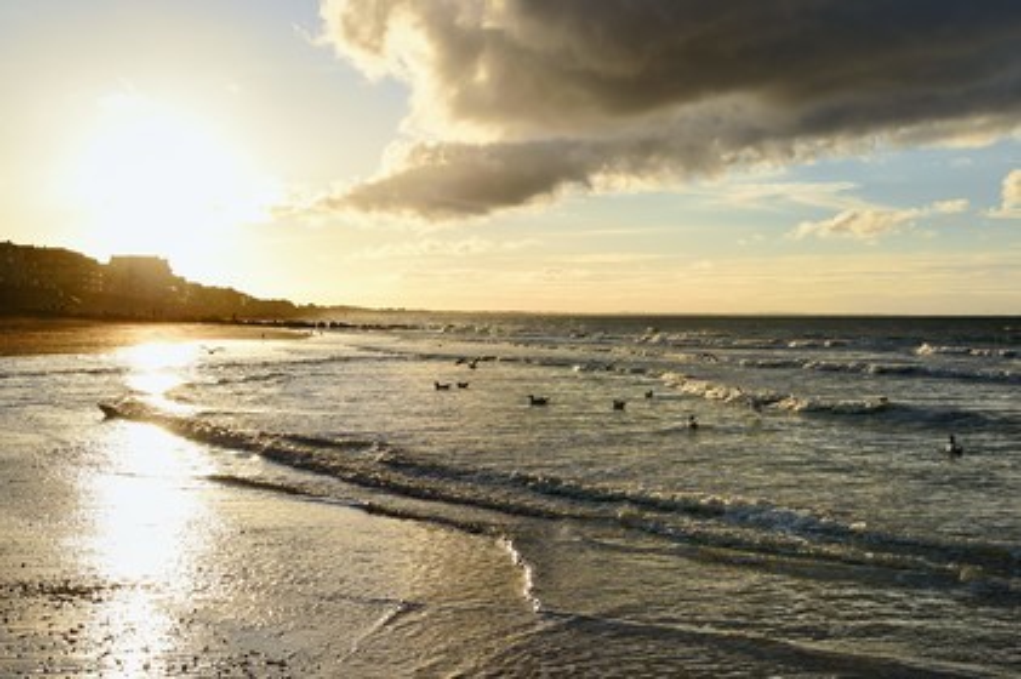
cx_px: 510
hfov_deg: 38.2
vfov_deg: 25.9
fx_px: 1474
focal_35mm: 52
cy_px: 340
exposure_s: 1/400
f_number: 13
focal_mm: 52
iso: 200
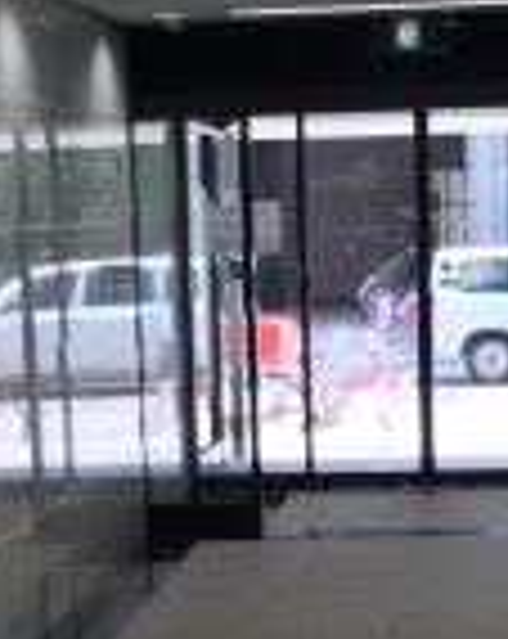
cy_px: 684
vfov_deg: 14.7
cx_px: 261
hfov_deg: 12.0
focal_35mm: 128
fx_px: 2413
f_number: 2.2
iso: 32
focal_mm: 4.15
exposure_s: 1/60
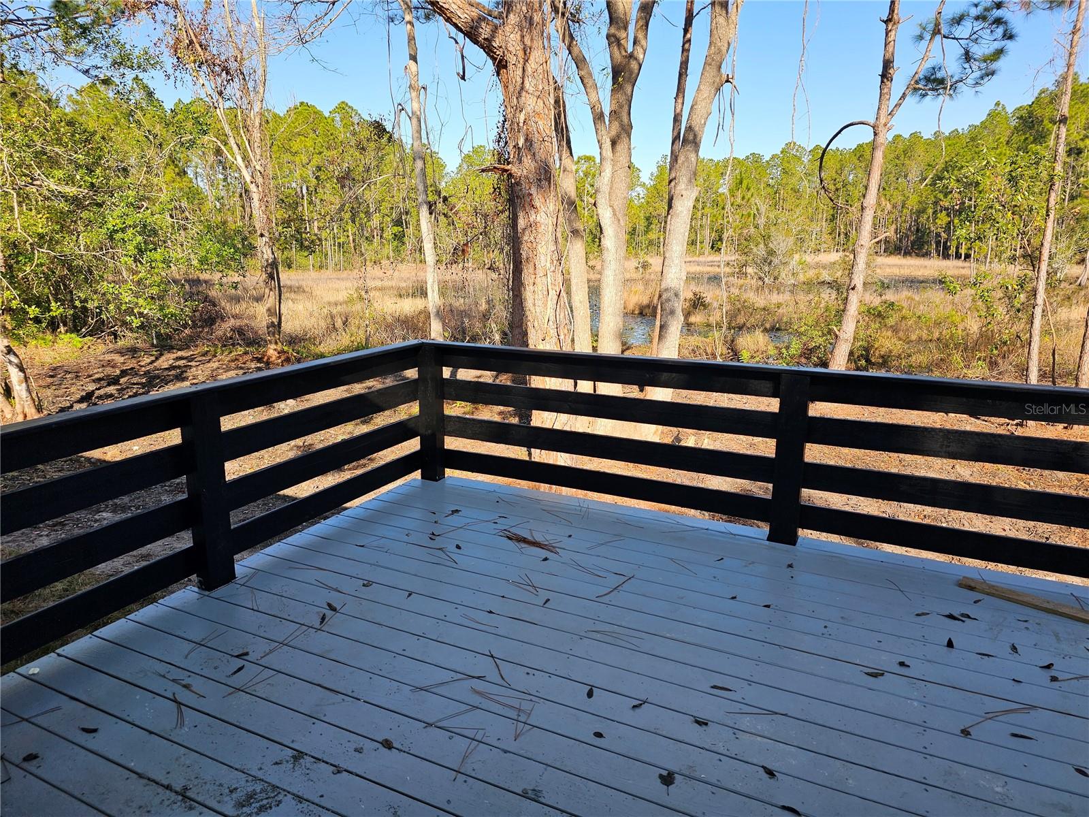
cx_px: 544
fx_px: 724
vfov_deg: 58.9
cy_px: 408
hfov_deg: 73.9
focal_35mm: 23
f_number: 1.7
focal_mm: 6.3
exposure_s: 1/289
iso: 10
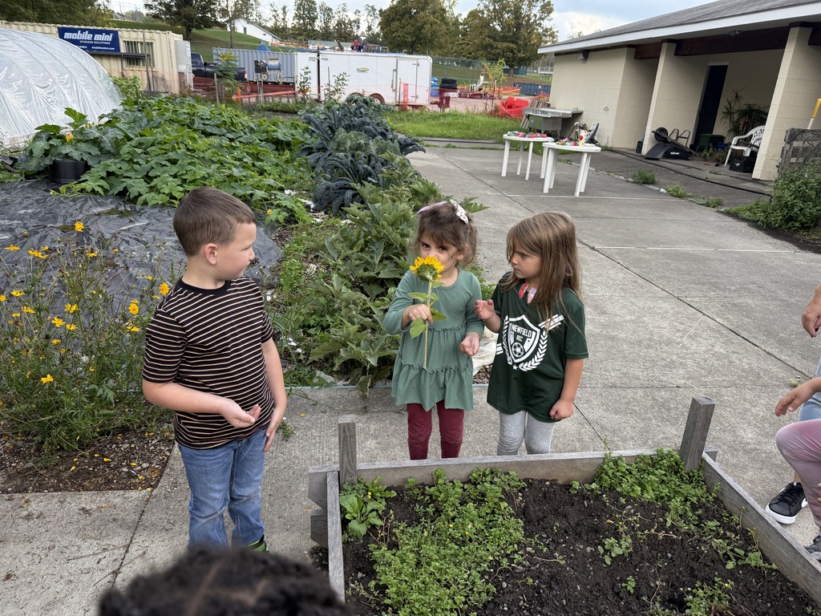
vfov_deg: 56.8
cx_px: 410
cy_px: 308
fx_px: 569
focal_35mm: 24
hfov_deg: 71.6
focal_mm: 6.76
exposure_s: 1/955
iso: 100
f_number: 1.78
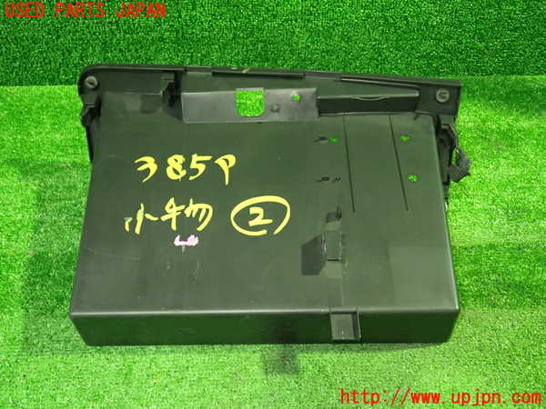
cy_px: 204
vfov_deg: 46.8
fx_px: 473
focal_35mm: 30
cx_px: 273
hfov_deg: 60.0
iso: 800
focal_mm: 5.4
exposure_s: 1/25
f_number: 2.3
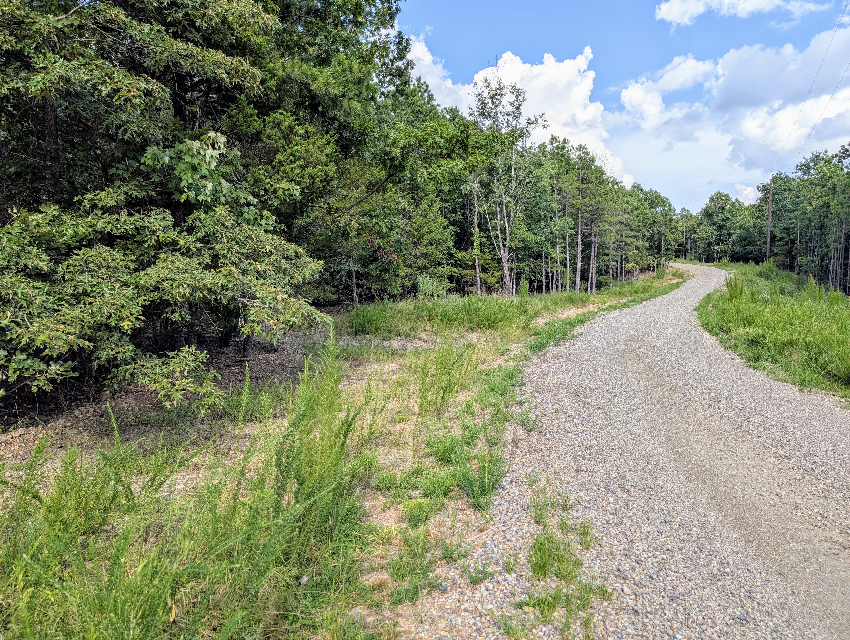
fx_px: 590
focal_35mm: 24
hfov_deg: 71.5
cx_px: 425
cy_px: 320
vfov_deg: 56.9
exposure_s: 1/934
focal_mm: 6.9
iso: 21
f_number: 1.68
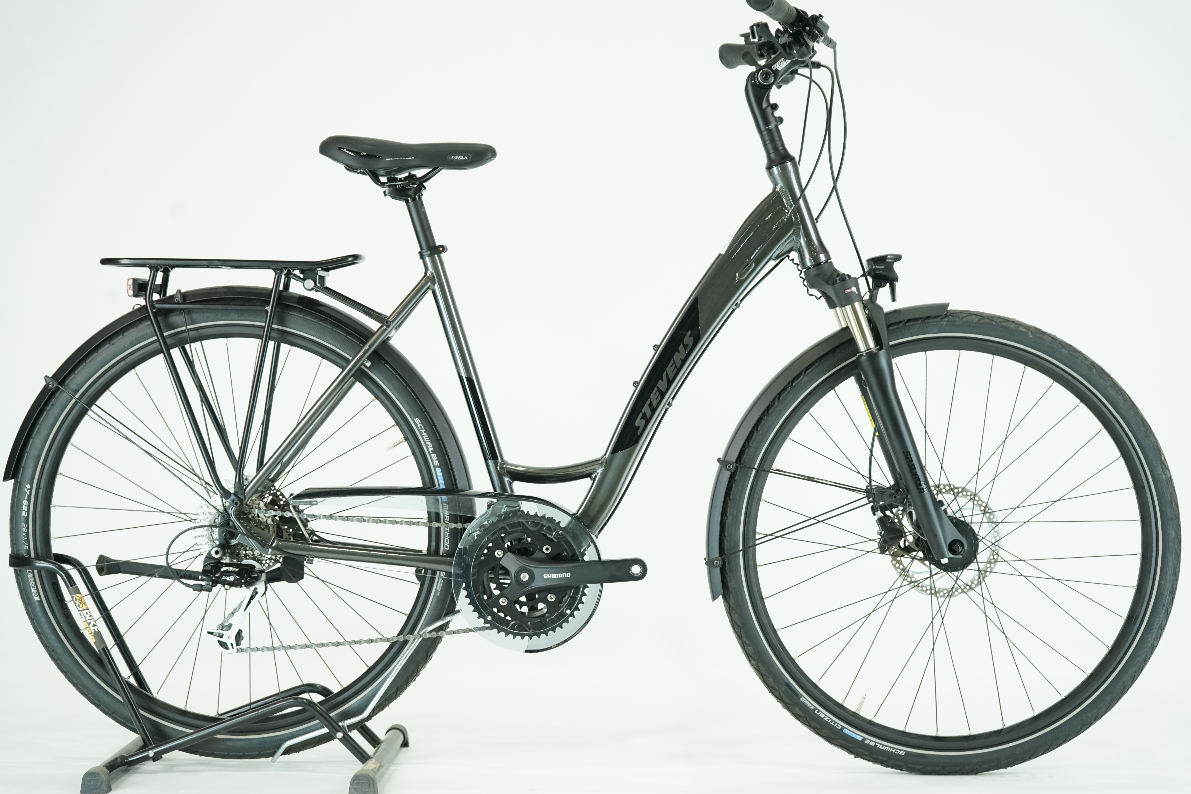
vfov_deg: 22.3
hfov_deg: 32.9
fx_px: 2018
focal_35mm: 61
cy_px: 397
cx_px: 596
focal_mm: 61
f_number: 5.6
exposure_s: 1/200
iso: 2000
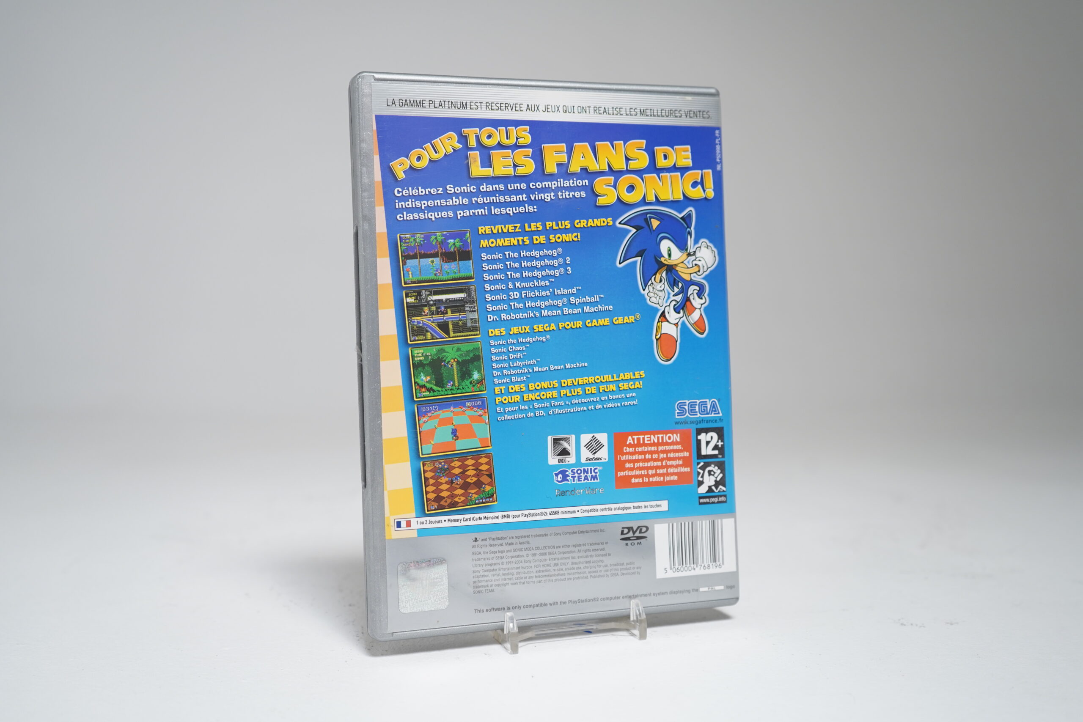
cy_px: 361
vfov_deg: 36.9
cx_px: 542
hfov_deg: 53.1
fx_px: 1083
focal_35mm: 36
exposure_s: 1/40
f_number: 5
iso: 640
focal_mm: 36
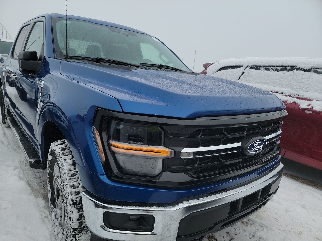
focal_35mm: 24
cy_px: 120
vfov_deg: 56.8
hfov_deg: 71.6
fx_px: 223
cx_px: 161
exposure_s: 1/530
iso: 50
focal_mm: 6.7
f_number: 1.8
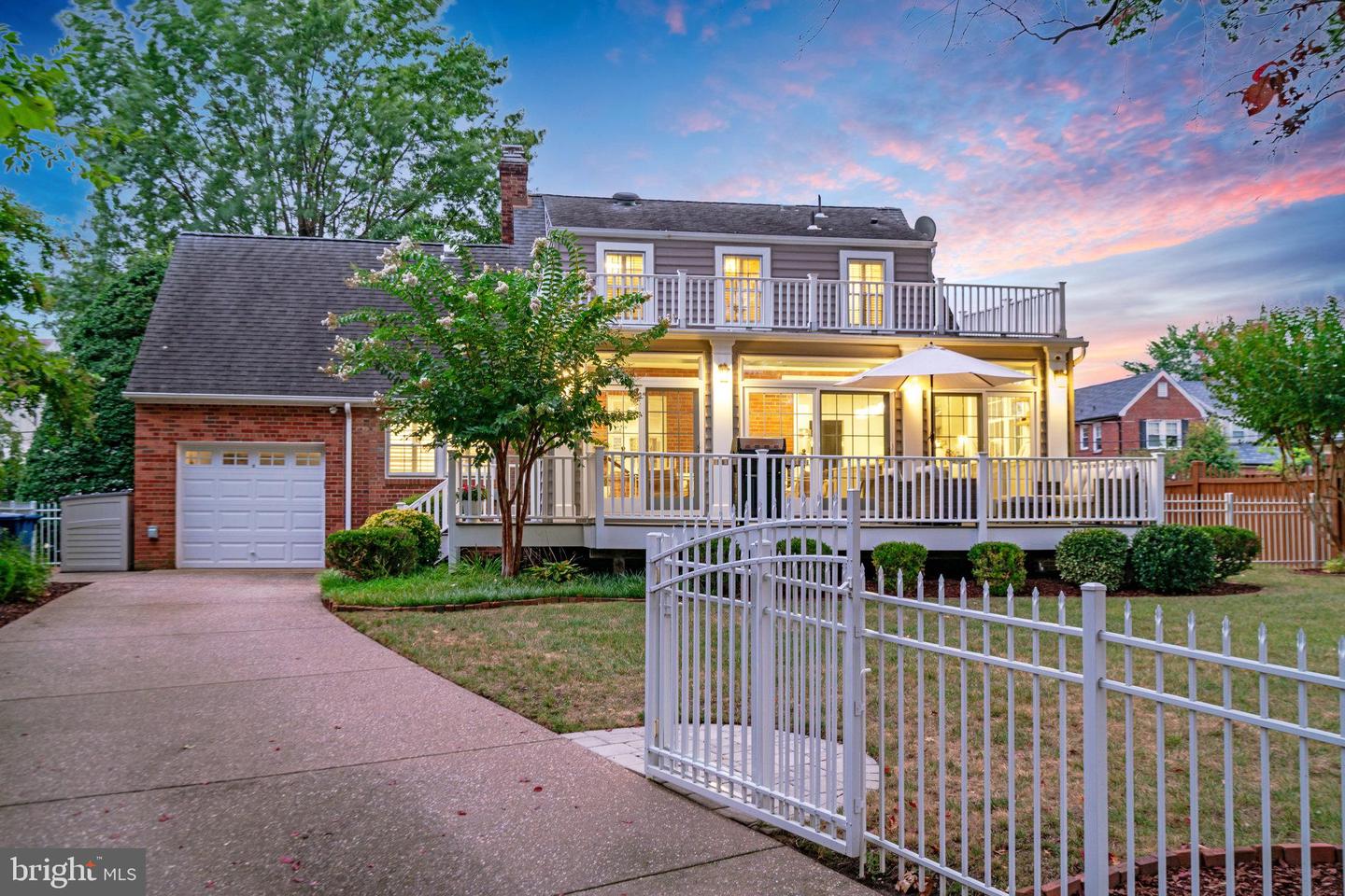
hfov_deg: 60.3
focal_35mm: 31
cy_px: 448
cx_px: 672
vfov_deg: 42.3
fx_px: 1158
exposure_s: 1/1.25
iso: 250
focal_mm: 31
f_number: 8
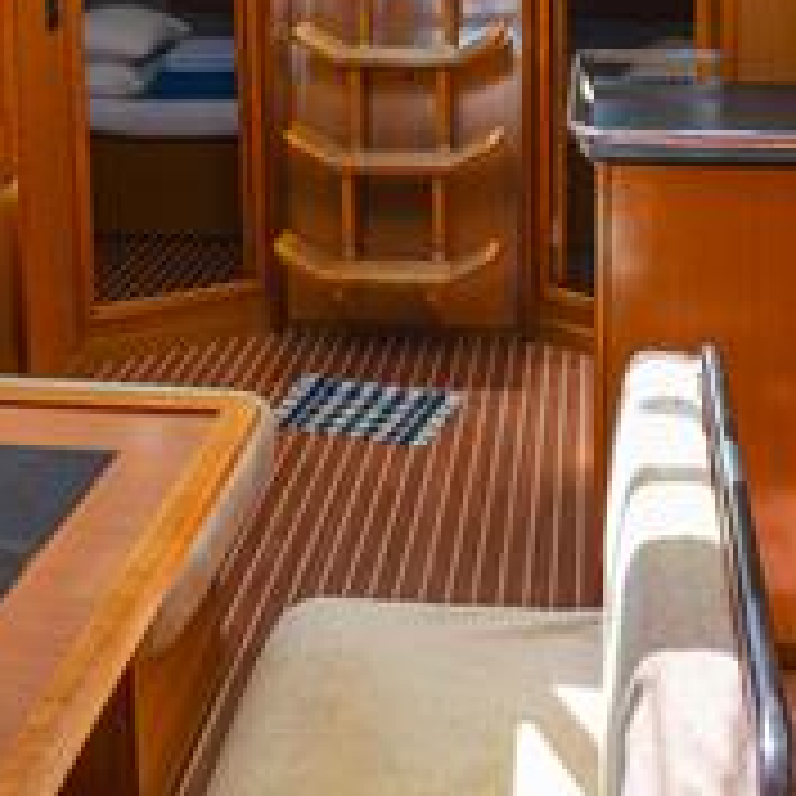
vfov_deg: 31.7
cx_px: 429
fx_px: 1275
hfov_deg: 34.7
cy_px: -22
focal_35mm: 49
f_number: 6.3
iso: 500
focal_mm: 17
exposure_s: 1/160
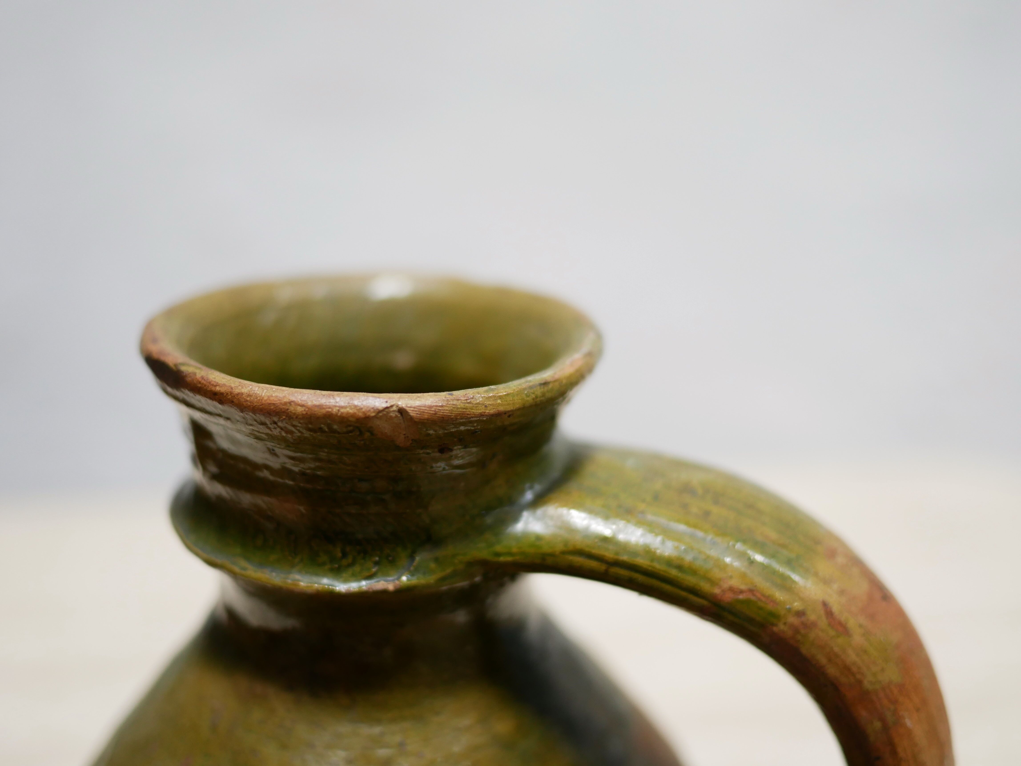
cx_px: 510
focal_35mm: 40
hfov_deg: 46.8
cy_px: 383
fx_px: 1180
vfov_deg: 36.0
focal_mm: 20
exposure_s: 1/60
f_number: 1.7
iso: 400
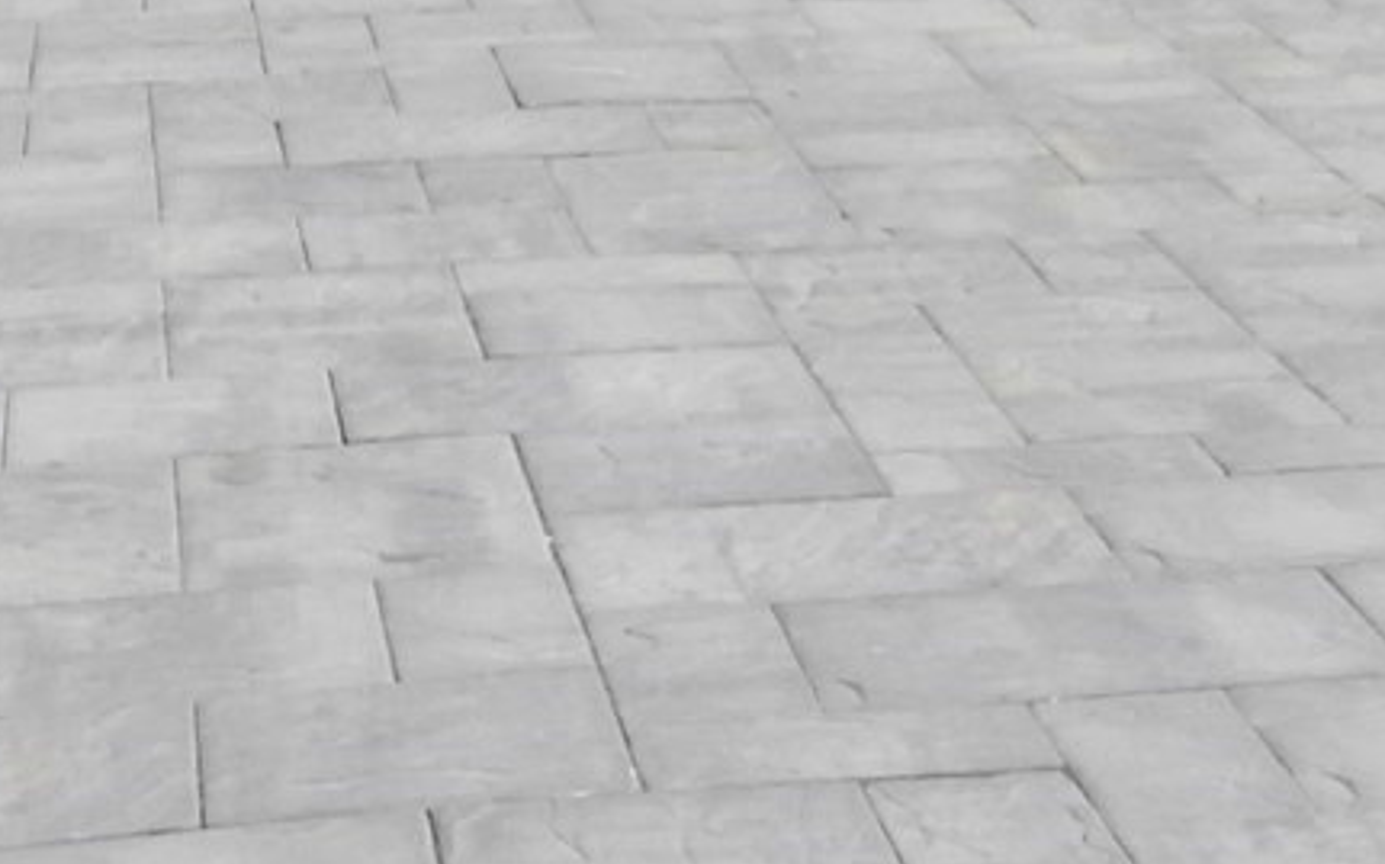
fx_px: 4565
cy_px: -286
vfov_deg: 10.6
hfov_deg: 17.0
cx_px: 1237
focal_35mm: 121
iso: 100
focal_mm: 4.3
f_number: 3.5
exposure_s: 1/2000
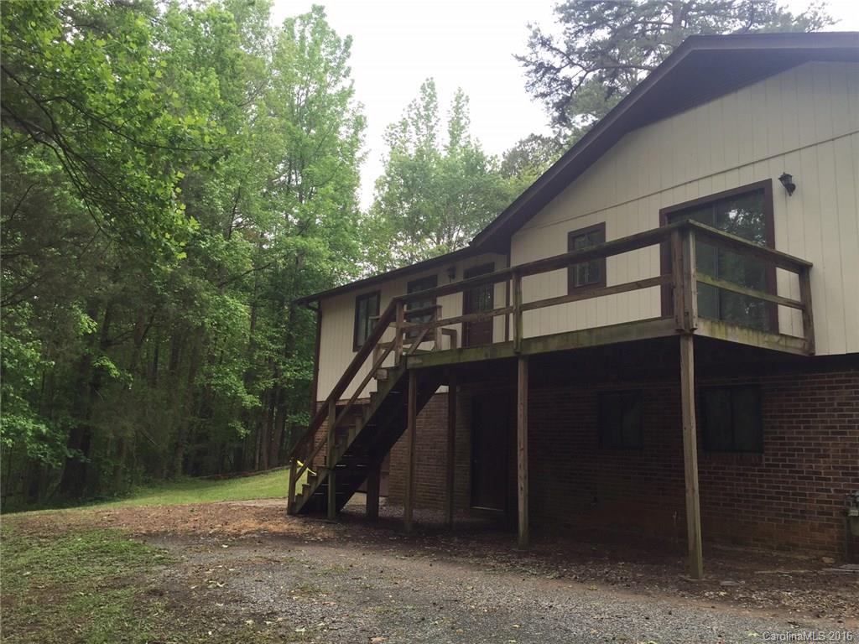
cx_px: 430
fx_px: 720
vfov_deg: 48.2
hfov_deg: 61.7
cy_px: 322
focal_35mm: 29
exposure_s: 1/267
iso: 32
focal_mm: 4.15
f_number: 2.2
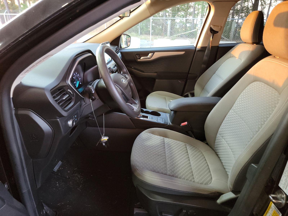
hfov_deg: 71.6
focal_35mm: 24
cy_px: 108
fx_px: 200
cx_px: 144
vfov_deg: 56.8
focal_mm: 6.7
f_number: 1.8
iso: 778
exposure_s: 1/39
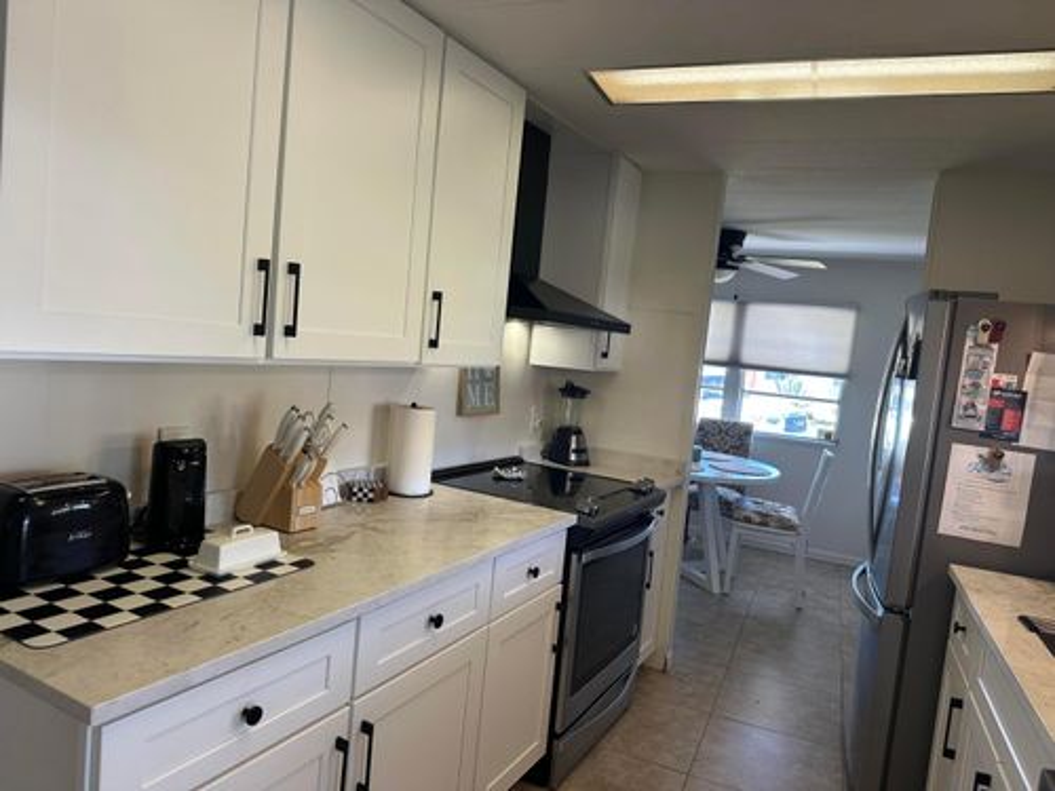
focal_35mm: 24
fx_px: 731
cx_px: 528
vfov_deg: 56.8
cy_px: 396
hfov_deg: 71.6
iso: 125
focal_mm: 6.86
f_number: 1.78
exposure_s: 1/120
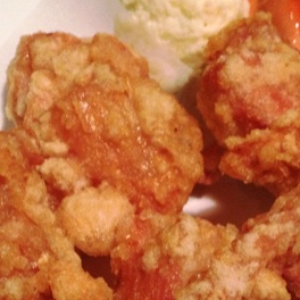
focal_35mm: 75
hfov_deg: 23.1
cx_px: 157
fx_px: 735
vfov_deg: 23.0
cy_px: 200
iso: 320
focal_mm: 4.28
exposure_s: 1/20
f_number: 2.4
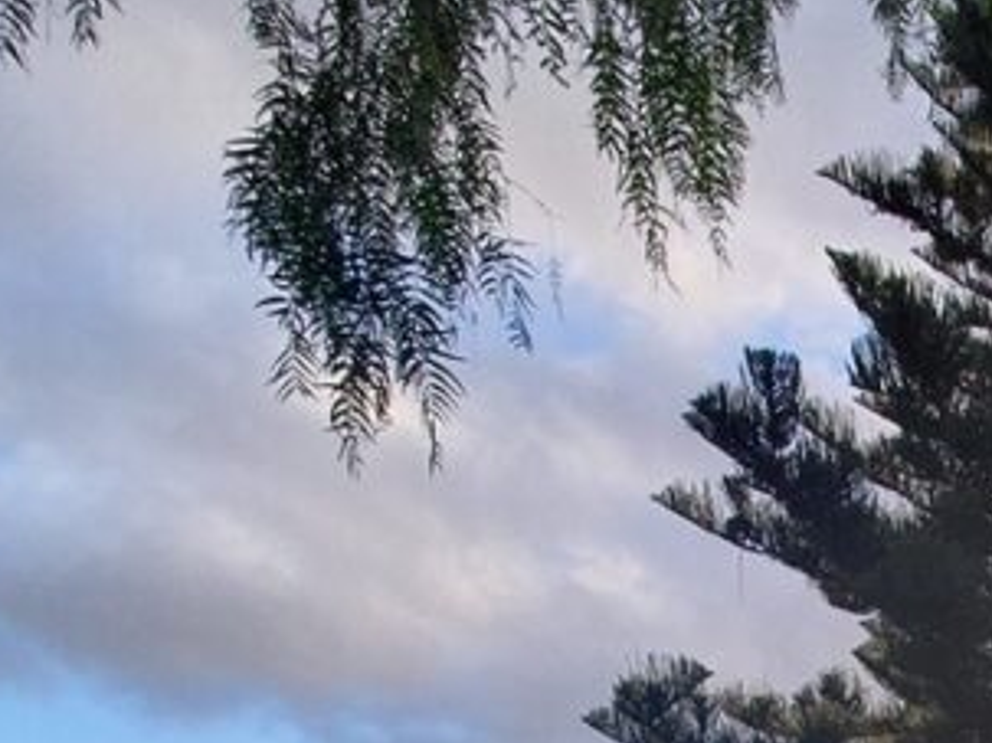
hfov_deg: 34.9
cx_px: 1169
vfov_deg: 23.3
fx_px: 1260
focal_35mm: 44
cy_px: 1224
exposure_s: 1/176
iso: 50
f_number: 2.2
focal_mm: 1.8
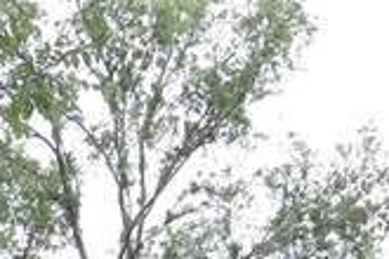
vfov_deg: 9.0
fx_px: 1382
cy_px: 738
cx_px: -257
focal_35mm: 128
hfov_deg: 14.5
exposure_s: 1/2000
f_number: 5.6
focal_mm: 11
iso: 2000
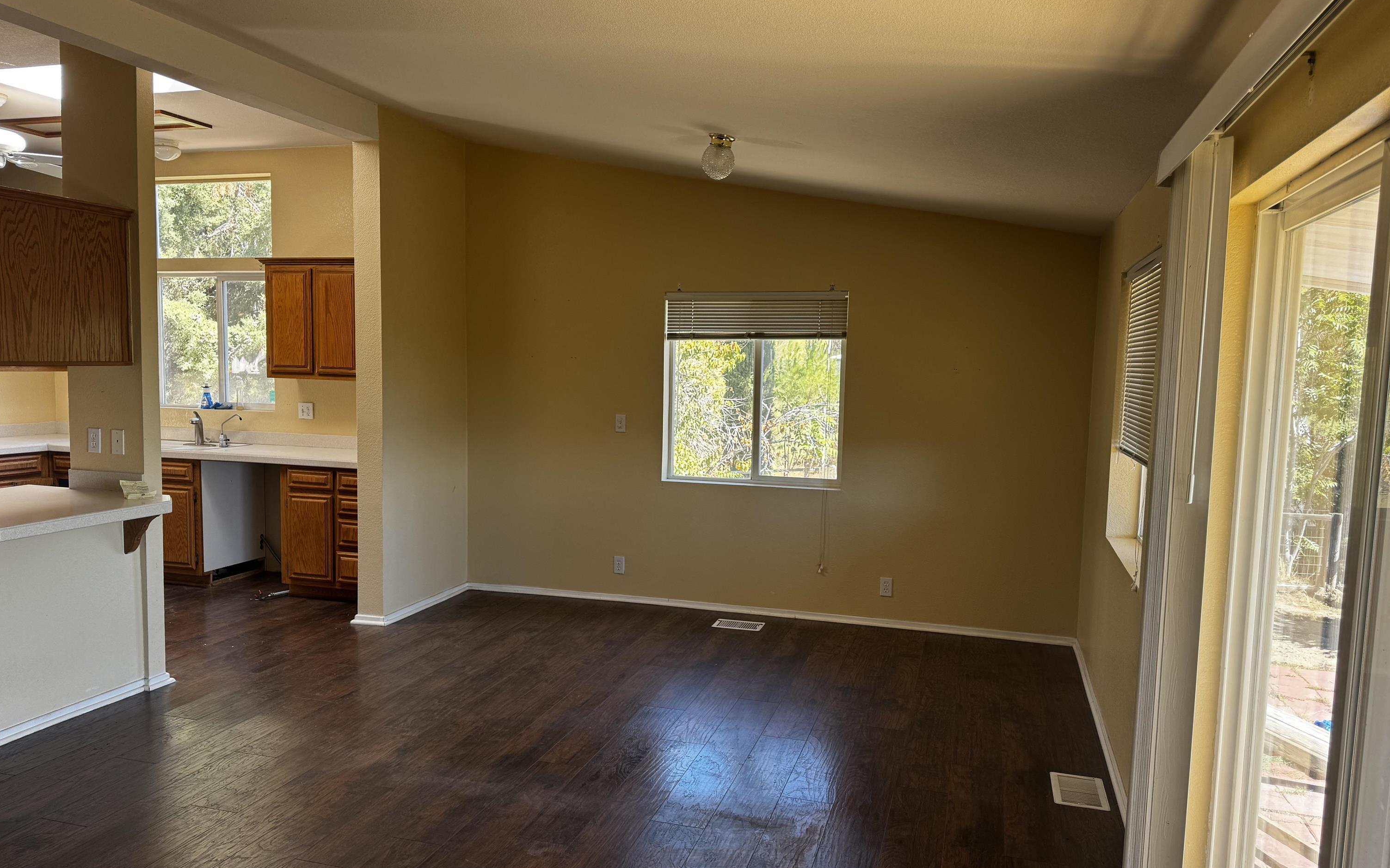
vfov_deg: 47.6
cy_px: 460
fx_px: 985
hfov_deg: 70.4
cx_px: 699
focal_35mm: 26
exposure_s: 1/124
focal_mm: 6.76
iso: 64
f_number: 1.78
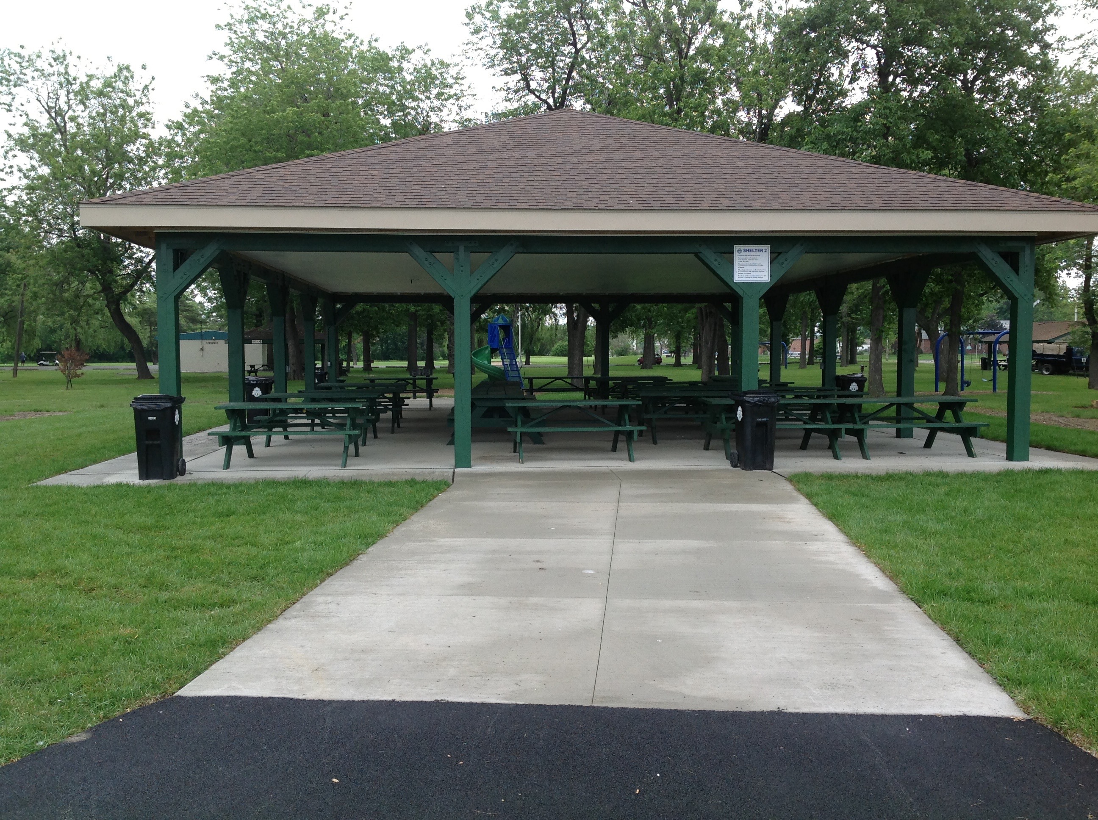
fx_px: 1109
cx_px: 549
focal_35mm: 35
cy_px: 410
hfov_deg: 52.7
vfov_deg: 40.6
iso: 50
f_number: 2.4
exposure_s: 1/329
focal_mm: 4.28
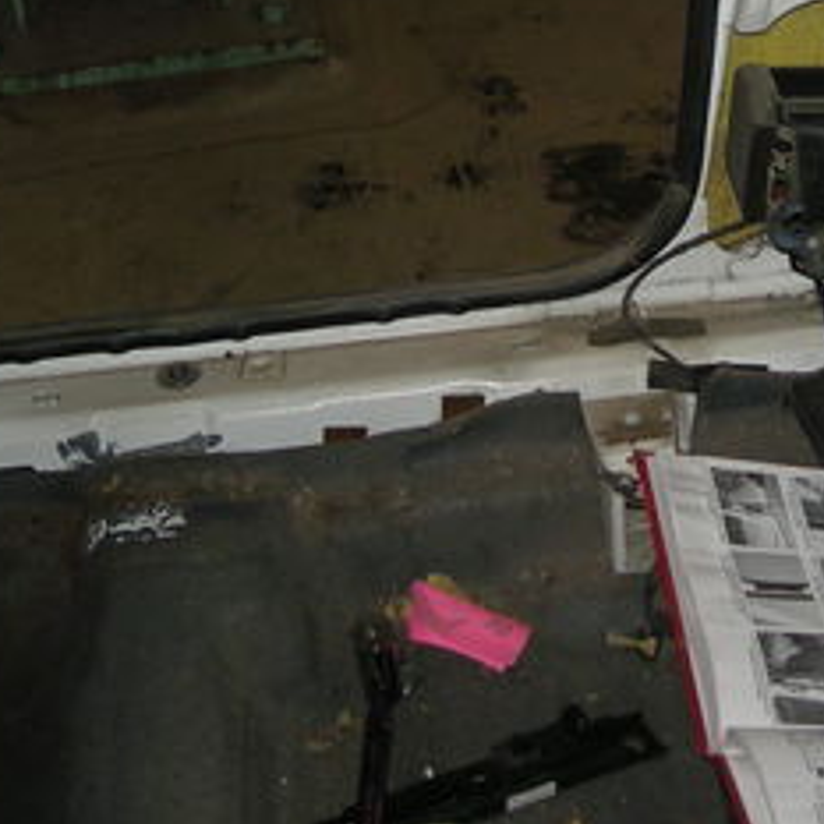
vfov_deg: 19.7
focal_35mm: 85
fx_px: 2289
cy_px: -18
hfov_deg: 20.0
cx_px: 739
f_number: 2.8
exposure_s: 1/60
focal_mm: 5.7
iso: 50
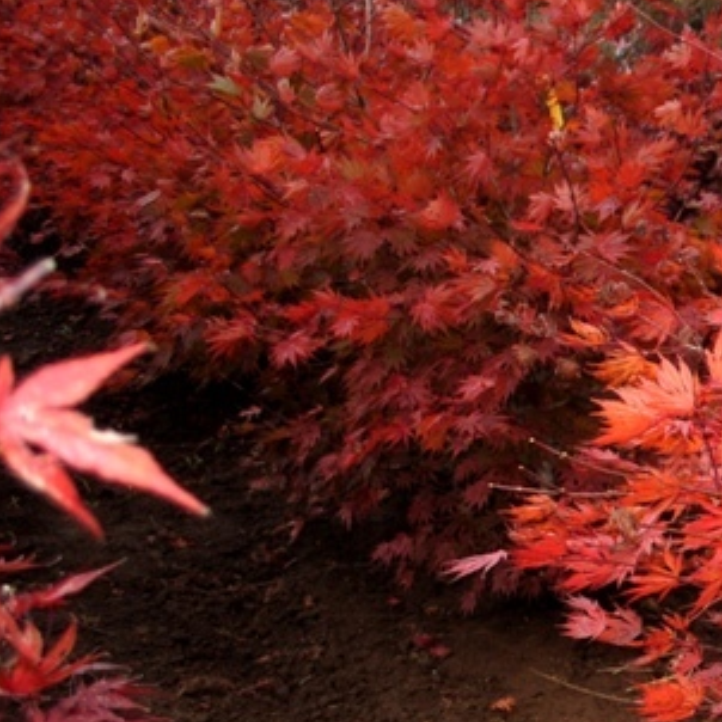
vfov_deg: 21.9
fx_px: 1841
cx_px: 1214
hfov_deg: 18.4
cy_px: 575
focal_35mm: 78
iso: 200
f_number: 3.5
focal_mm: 18
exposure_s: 1/60
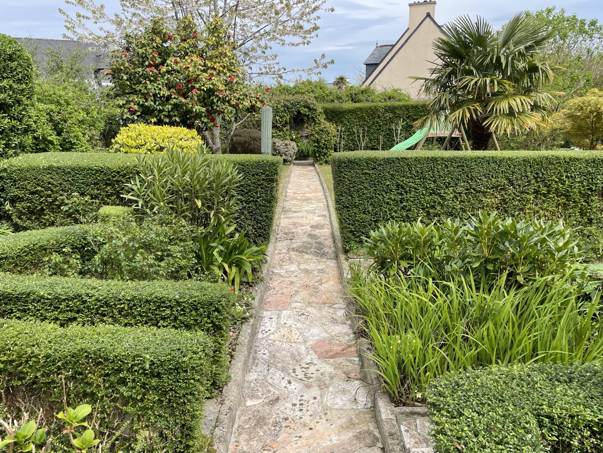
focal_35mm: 26
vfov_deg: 53.1
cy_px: 226
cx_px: 302
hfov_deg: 67.3
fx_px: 453
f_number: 1.6
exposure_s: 1/1825
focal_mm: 4.2
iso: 32
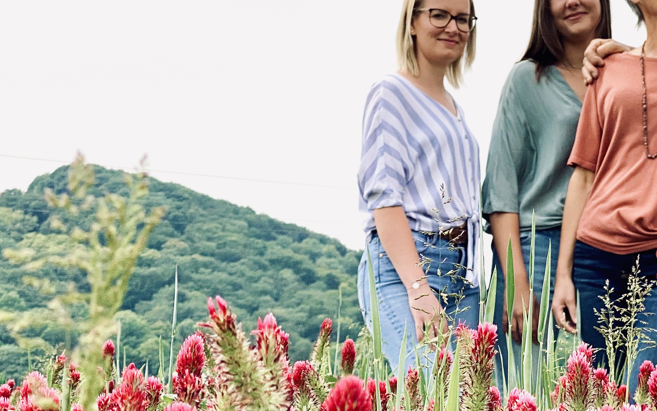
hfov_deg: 20.4
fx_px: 1791
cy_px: 298
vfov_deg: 13.1
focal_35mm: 100
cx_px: 567
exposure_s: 1/2660
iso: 20
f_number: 2
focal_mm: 6
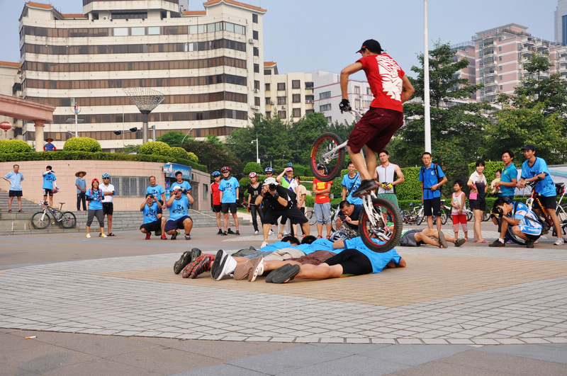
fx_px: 661
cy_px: 188
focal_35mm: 42
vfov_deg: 31.8
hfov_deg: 46.5
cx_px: 284
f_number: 7.1
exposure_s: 1/500
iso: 200
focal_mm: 28
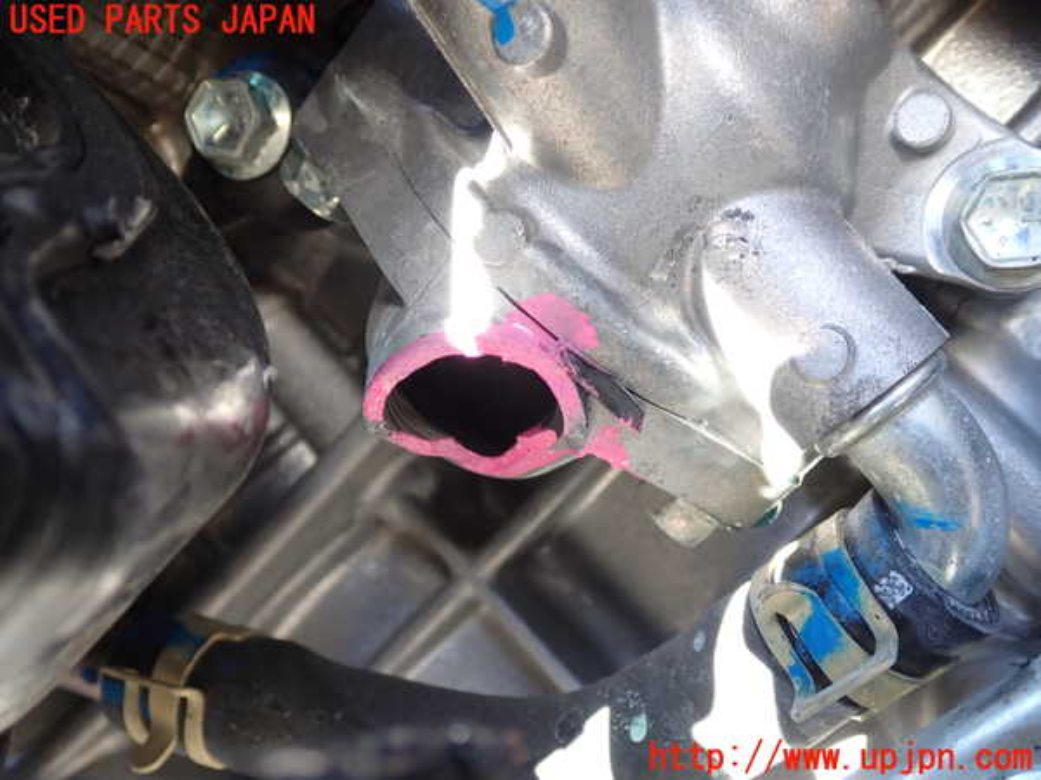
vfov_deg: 39.7
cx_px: 520
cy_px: 390
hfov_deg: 51.4
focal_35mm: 36
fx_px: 1083
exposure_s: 1/80
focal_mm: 6.37
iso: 160
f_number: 2.5
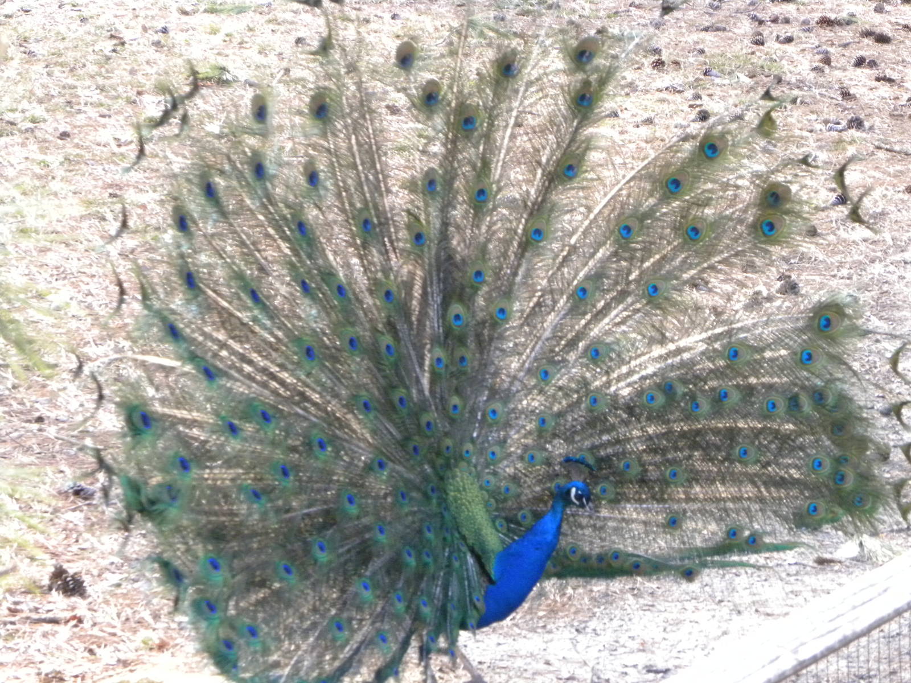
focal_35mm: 144
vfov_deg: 10.3
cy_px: 342
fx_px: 3790
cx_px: 456
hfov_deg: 13.7
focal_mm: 25.7
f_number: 4.5
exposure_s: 1/72
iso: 400
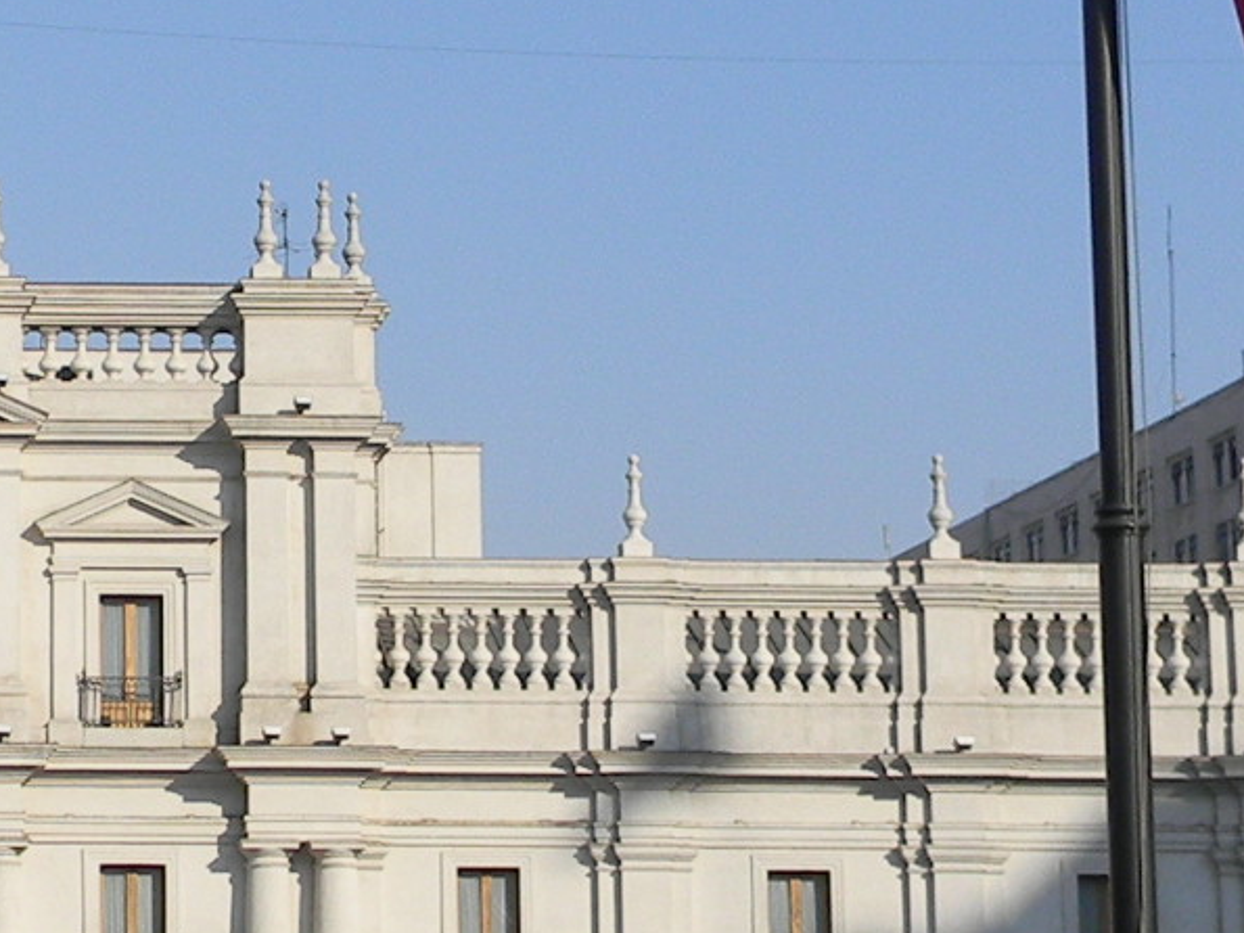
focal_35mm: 122
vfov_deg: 12.1
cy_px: 498
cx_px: -178
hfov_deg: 15.6
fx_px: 4383
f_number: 7
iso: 80
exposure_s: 1/234
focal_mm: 5
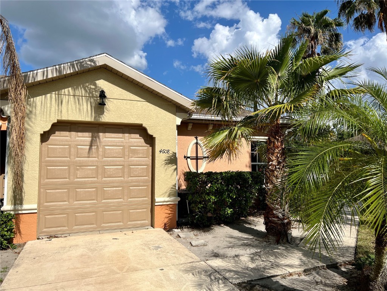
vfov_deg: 53.1
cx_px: 194
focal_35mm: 26
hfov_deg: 67.3
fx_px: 291
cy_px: 146
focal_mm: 5.7
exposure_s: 1/6993
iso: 50
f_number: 1.5
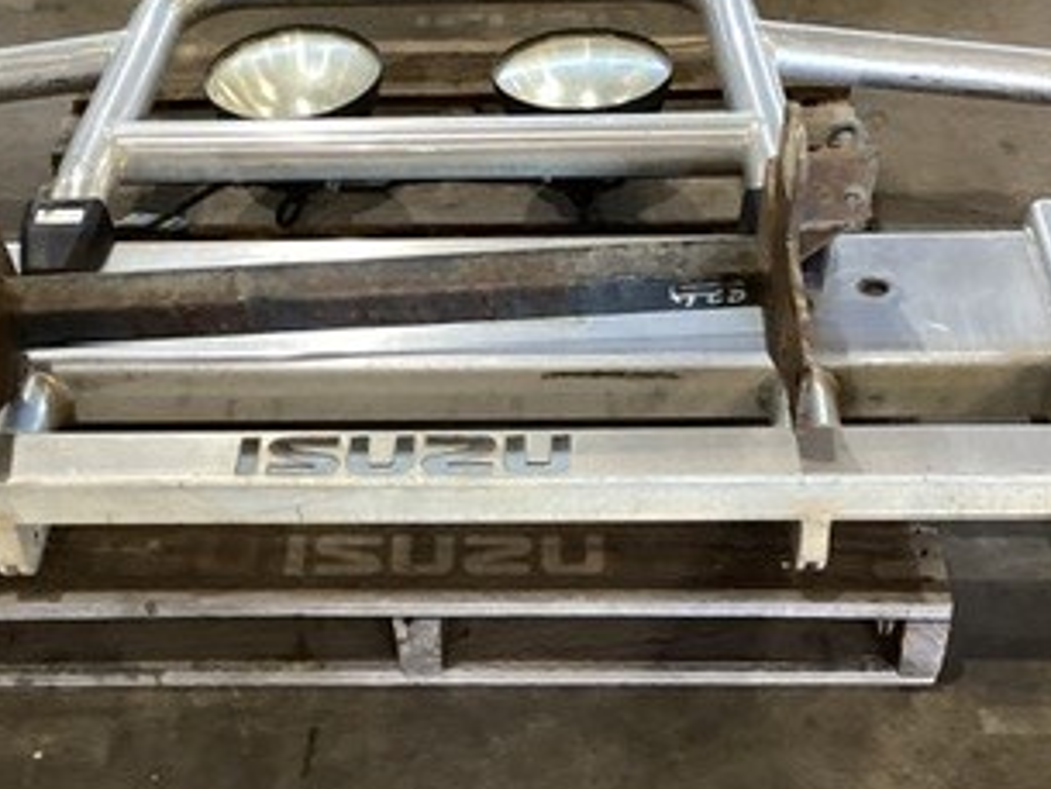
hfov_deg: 29.8
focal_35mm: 65
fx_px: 1974
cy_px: 320
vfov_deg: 22.6
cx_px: 458
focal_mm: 3.3
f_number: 2.4
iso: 250
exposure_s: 1/50
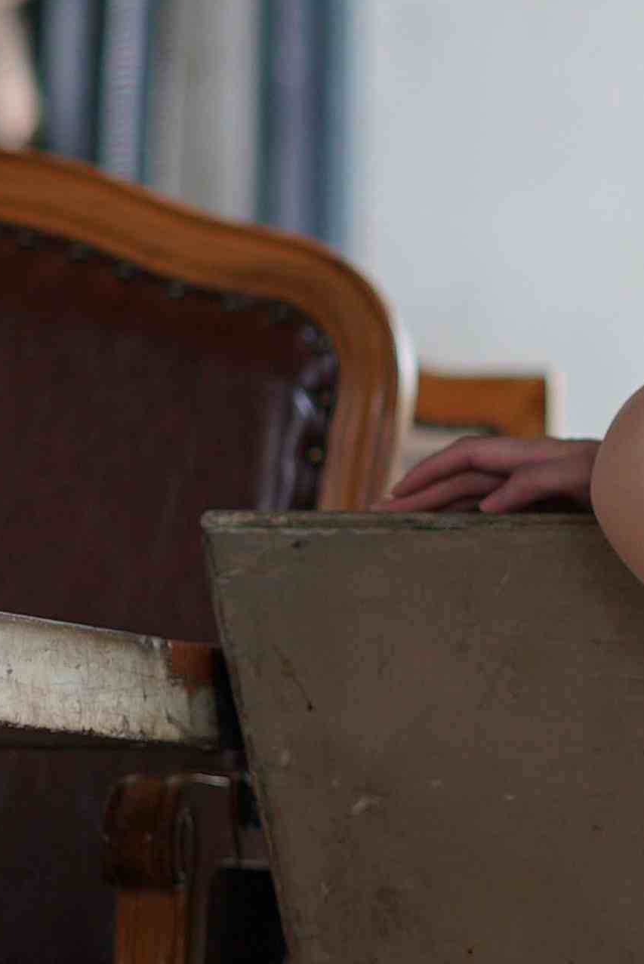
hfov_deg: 8.1
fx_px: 4448
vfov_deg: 12.3
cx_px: 1024
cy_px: 898
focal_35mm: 166
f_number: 1.8
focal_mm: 50
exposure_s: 1/160
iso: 200
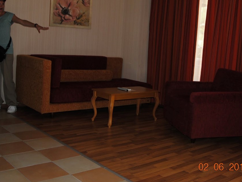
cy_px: 73
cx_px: 147
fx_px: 328
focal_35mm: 47
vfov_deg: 30.8
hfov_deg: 40.2
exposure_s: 1/60
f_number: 4.5
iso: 200
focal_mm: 24
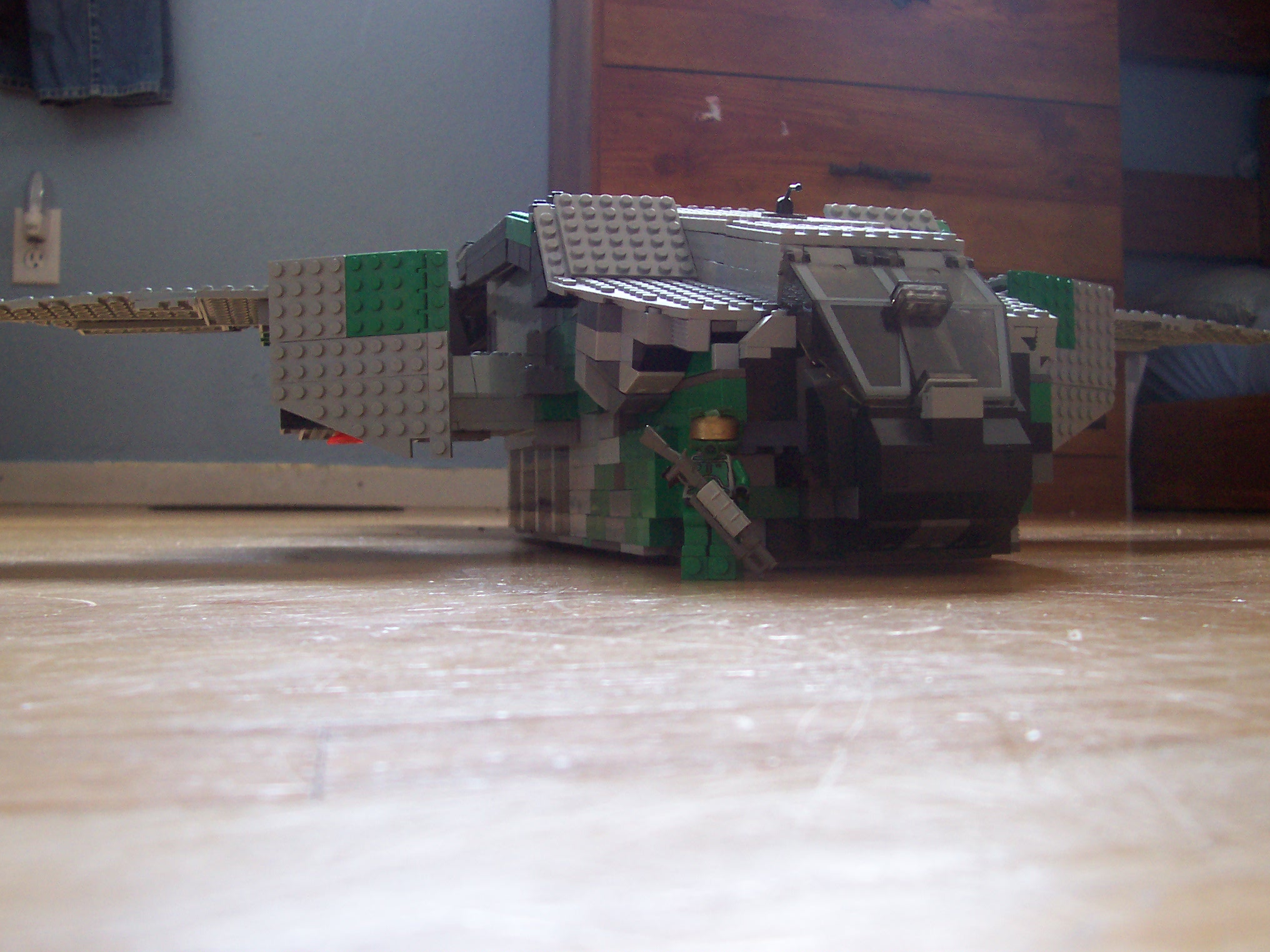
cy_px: 476
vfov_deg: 38.7
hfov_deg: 50.1
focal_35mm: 37
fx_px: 1357
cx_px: 635
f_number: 2.8
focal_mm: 5.6
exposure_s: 1/10
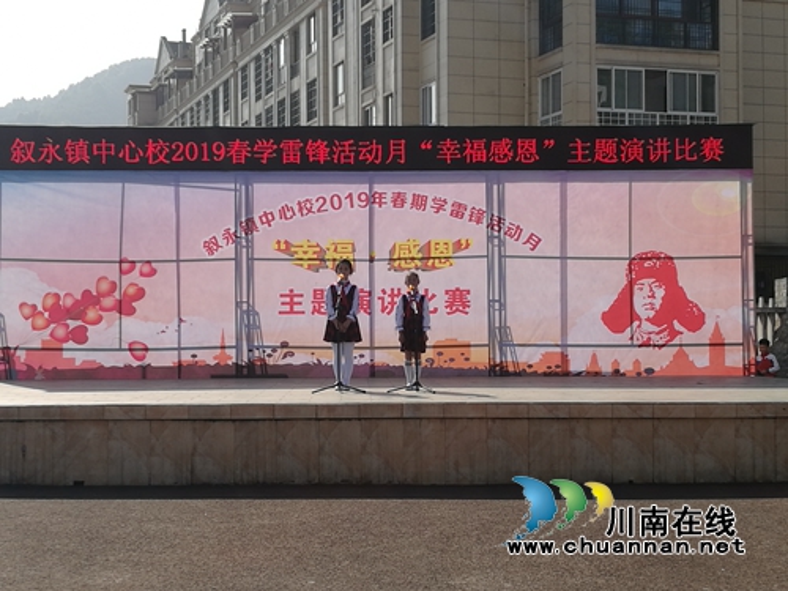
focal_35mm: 64
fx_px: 1457
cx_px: 394
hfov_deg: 30.3
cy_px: 296
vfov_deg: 22.9
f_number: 2.2
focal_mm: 4.5
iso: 50
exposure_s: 1/1130
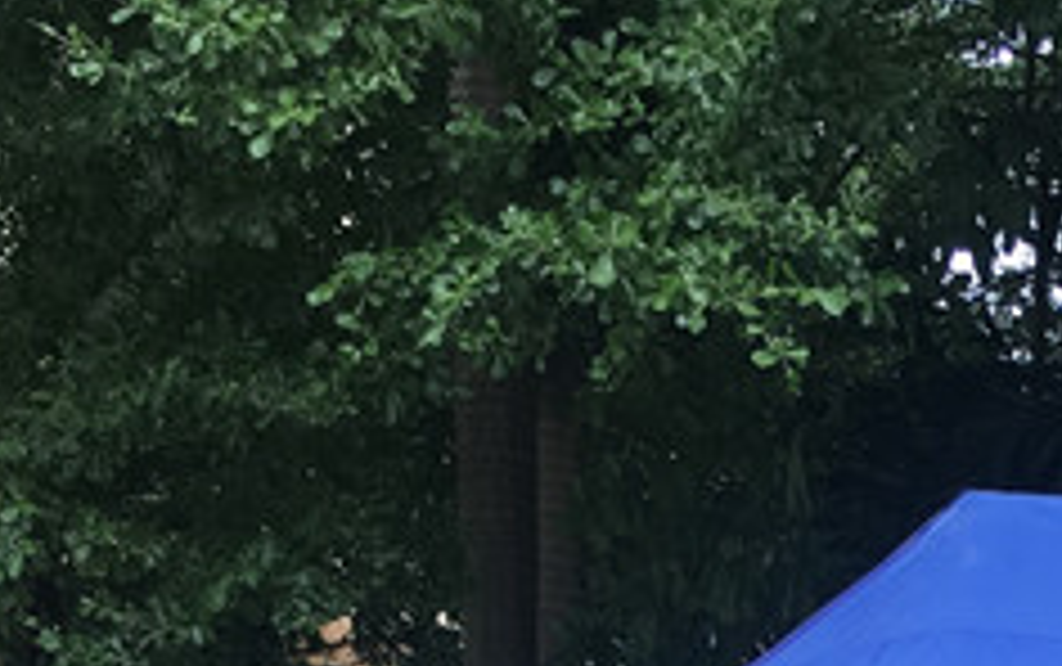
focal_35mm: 117
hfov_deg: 17.0
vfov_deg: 10.2
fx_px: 3390
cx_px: 1274
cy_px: 1442
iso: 25
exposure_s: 1/103
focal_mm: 4.15
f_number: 2.2
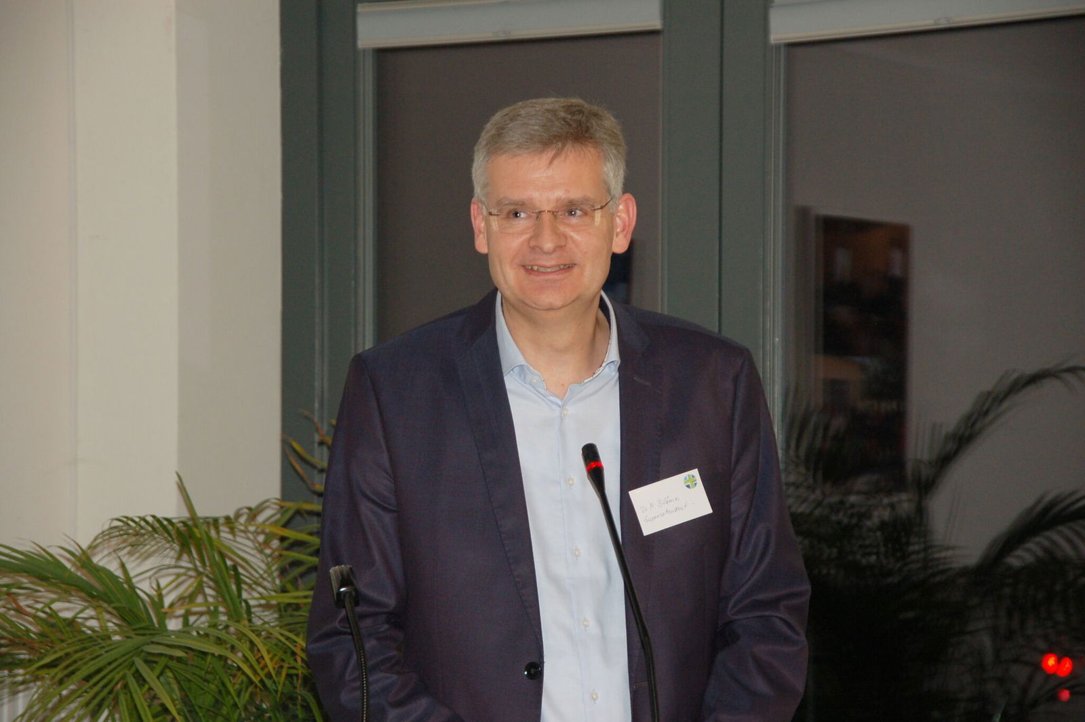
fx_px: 3523
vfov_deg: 11.7
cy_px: 361
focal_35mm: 117
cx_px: 542
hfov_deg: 17.5
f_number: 5.6
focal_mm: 78
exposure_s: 1/60
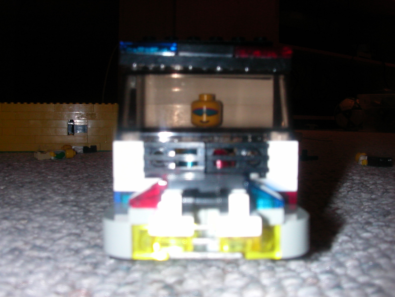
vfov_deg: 38.7
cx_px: 198
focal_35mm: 37
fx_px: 422
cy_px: 148
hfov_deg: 50.1
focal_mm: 5.6
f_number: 4.5
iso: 100
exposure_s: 1/59.9
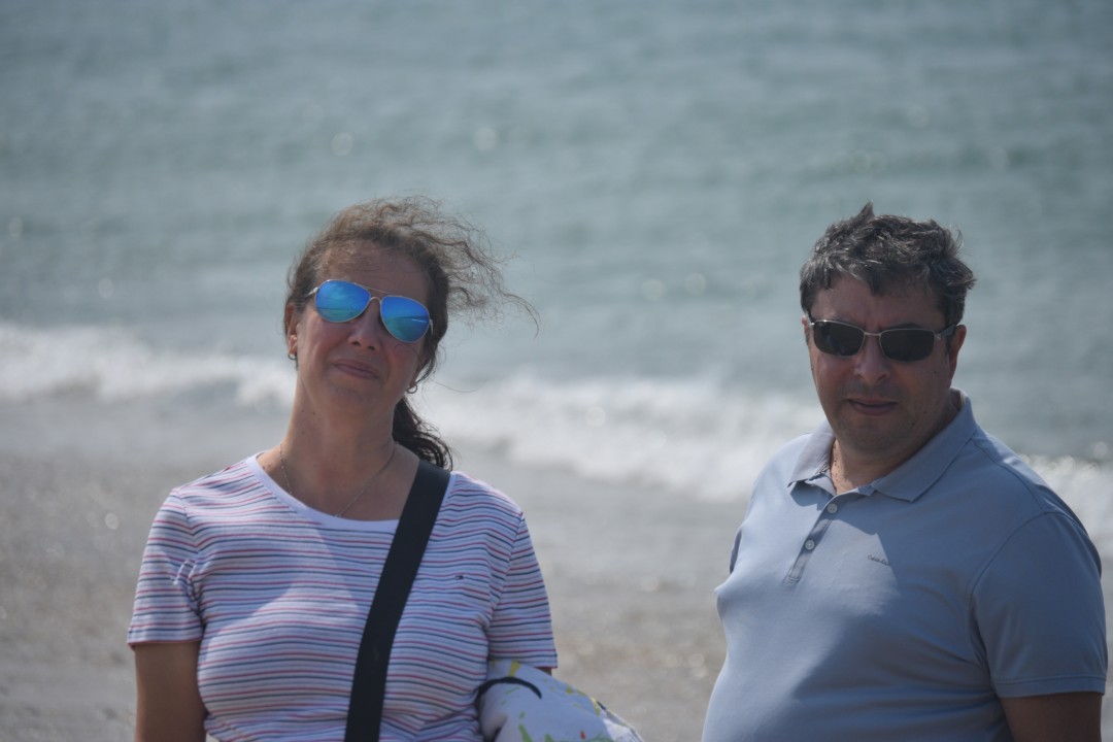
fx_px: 7188
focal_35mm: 232
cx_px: 556
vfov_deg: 5.9
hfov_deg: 8.9
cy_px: 371
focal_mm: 155
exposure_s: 1/4000
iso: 200
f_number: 5.3
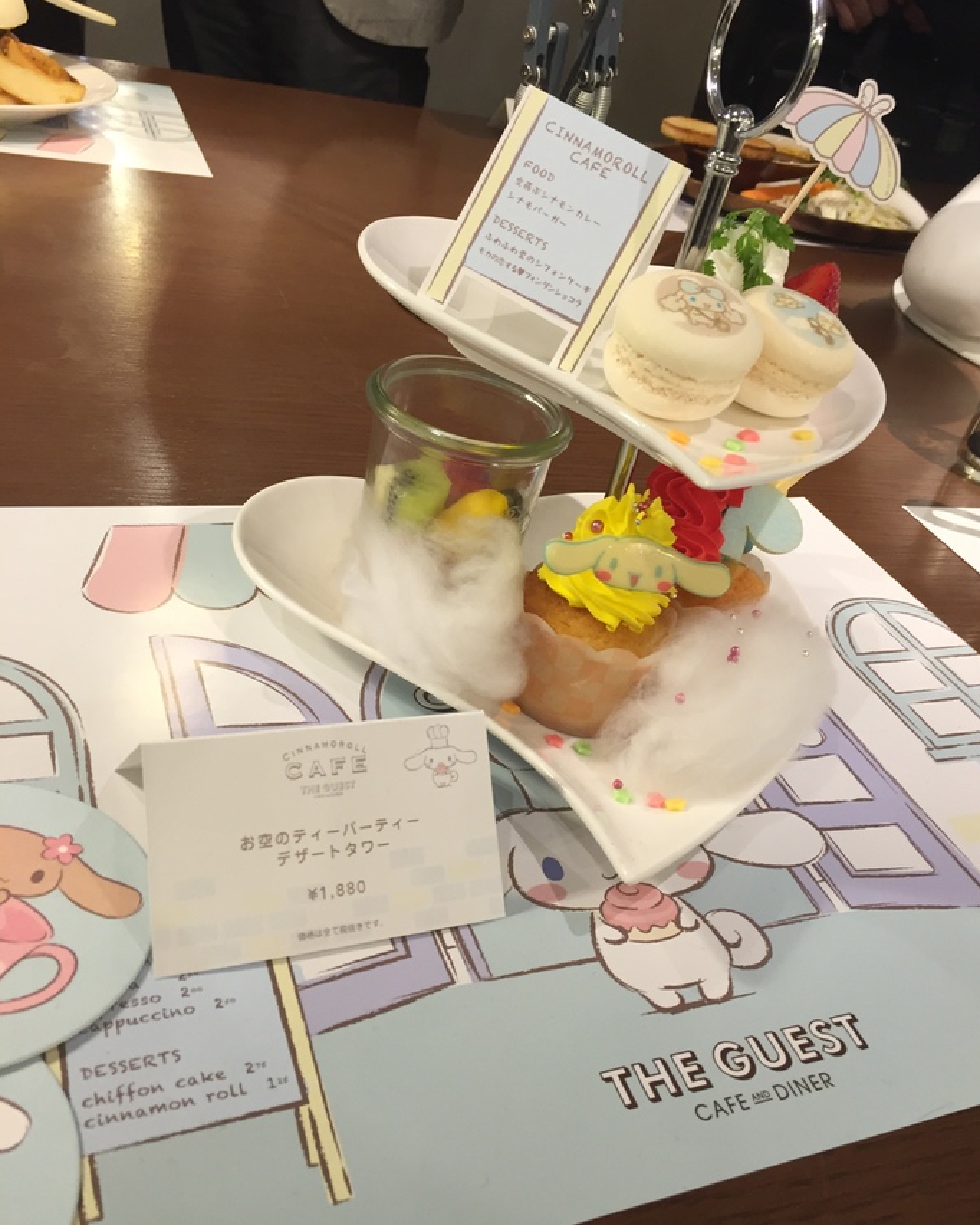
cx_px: 496
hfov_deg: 47.1
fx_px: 1124
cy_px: 590
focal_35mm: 31
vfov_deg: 57.2
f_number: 2.2
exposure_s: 1/33
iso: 50
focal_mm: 4.15
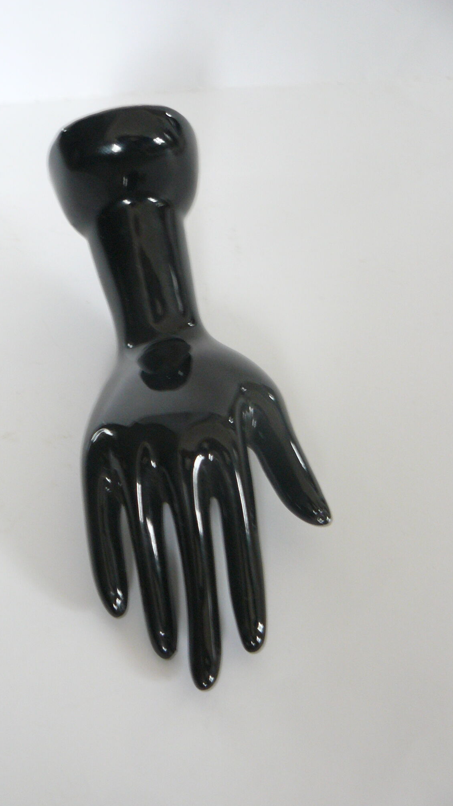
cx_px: 151
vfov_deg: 50.5
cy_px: 406
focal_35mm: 40
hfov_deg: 29.5
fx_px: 854
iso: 200
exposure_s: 1/5
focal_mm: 6
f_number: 2.8
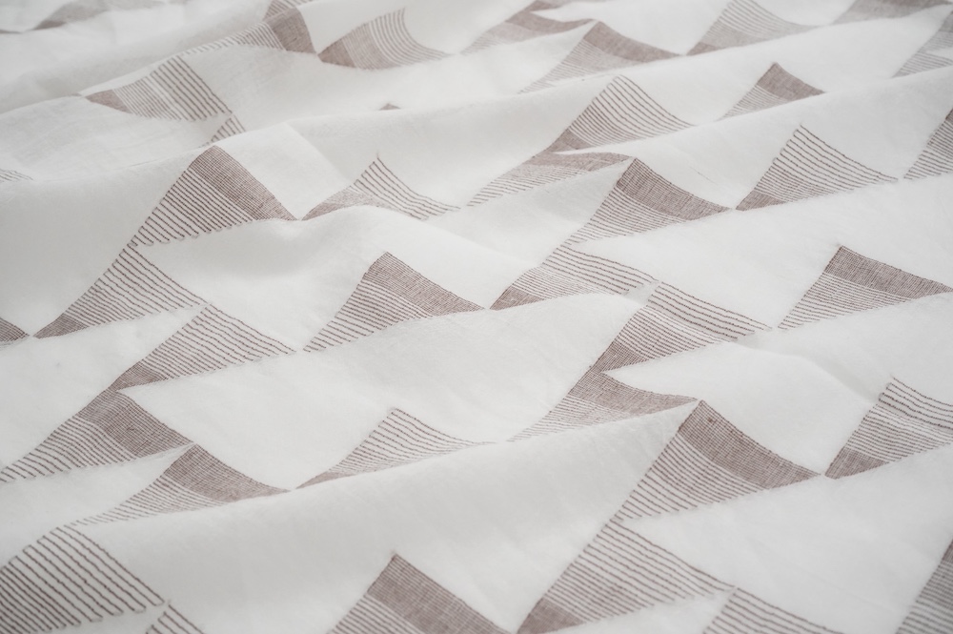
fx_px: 1322
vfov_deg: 26.9
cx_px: 476
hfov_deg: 39.6
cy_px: 317
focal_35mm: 50
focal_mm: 50
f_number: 11
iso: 6400
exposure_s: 1/60
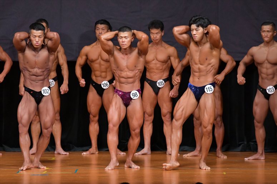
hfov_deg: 7.2
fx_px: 2192
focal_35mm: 285
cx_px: 138
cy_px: 92
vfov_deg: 4.8
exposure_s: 1/400
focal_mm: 190
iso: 5000
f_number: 5.6
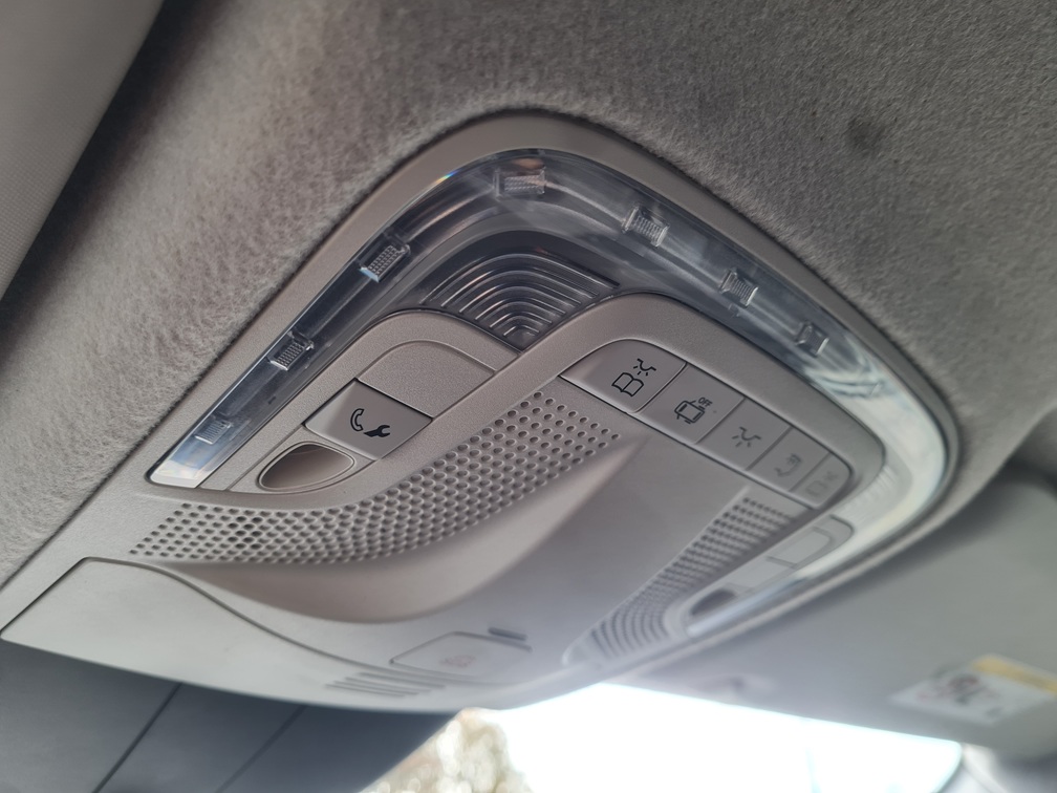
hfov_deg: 67.3
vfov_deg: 53.1
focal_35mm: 26
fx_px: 794
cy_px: 396
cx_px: 528
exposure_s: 1/115
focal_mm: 5.4
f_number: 1.8
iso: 50
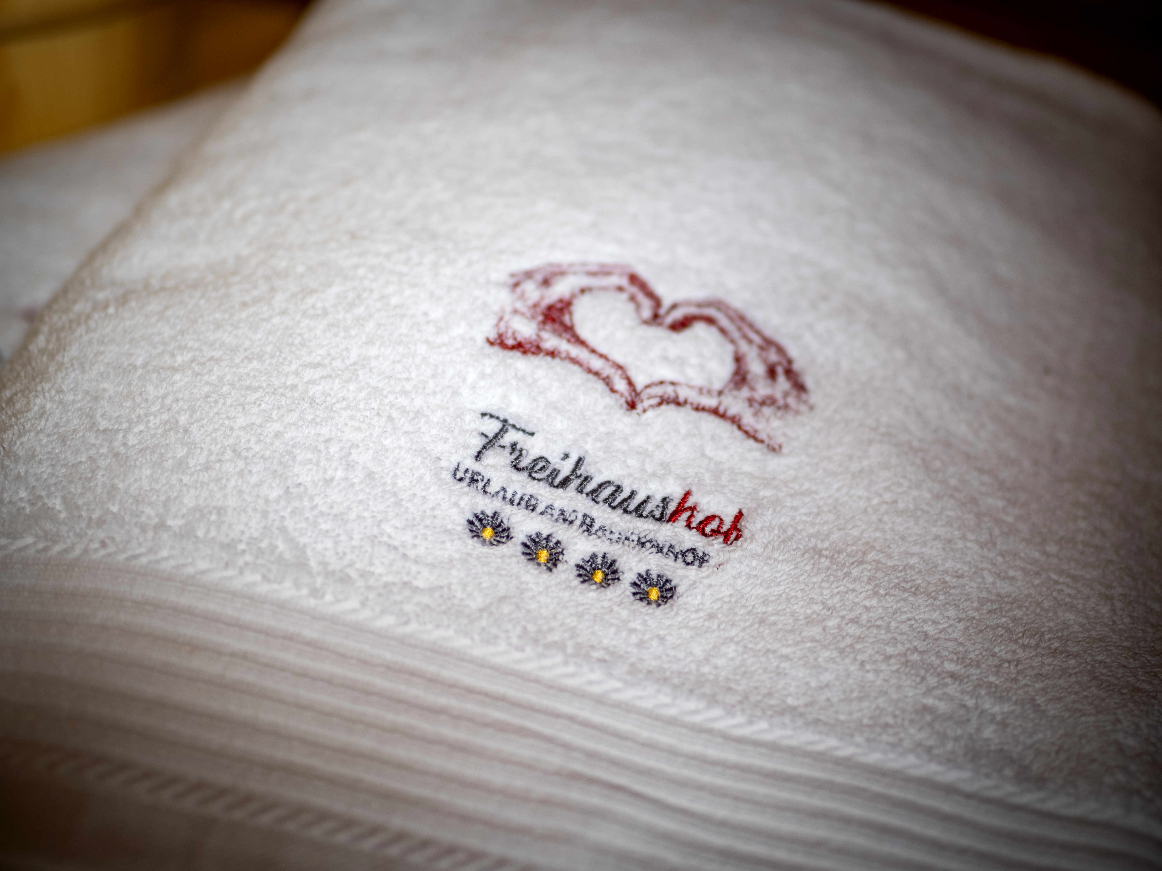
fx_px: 1678
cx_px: 581
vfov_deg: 29.1
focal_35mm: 50
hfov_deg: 38.2
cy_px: 436
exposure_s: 1/125
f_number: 1.2
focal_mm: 25
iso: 250
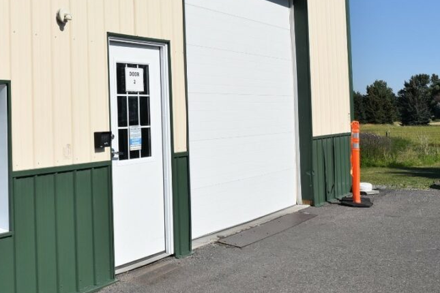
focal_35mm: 55
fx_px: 670
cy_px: 82
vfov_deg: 24.5
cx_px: 123
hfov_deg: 35.7
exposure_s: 1/500
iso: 100
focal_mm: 23
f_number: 9
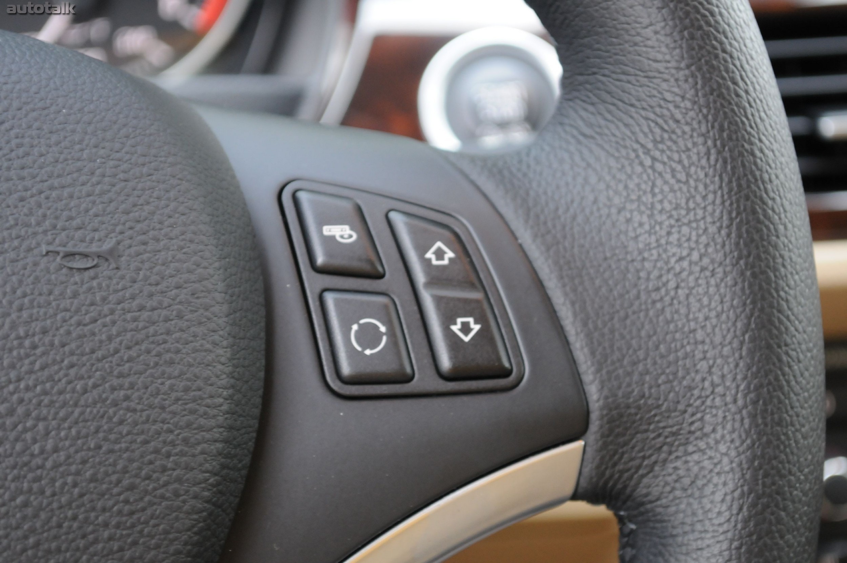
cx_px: 424
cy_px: 282
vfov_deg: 16.5
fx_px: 1939
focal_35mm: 82
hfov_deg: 24.6
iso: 1000
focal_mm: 55
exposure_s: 1/20
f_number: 5.6
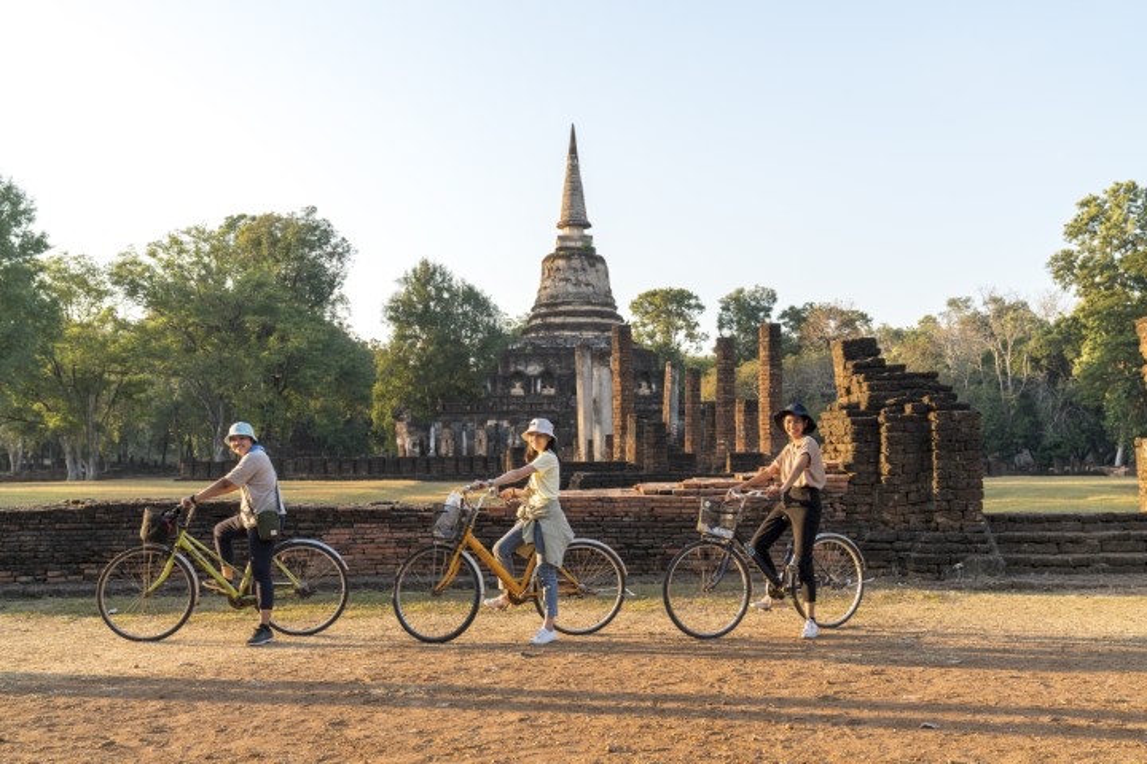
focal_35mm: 36
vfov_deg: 36.9
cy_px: 382
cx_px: 574
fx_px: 1147
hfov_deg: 53.1
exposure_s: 1/250
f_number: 5.6
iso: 400
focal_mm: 36
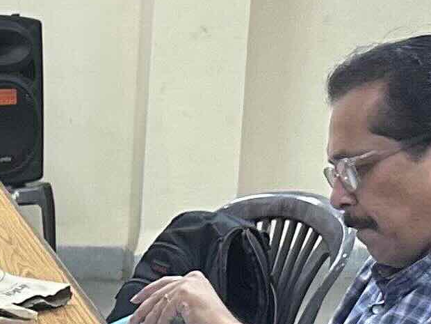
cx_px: -345
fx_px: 1942
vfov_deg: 9.4
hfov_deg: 11.7
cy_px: 367
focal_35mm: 156
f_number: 1.78
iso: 200
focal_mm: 6.86
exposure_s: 1/50
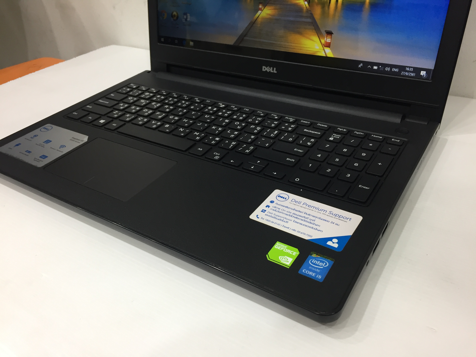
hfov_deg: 61.7
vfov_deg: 48.2
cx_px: 238
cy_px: 178
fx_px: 399
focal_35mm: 29
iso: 100
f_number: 2.2
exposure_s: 1/33
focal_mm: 4.15
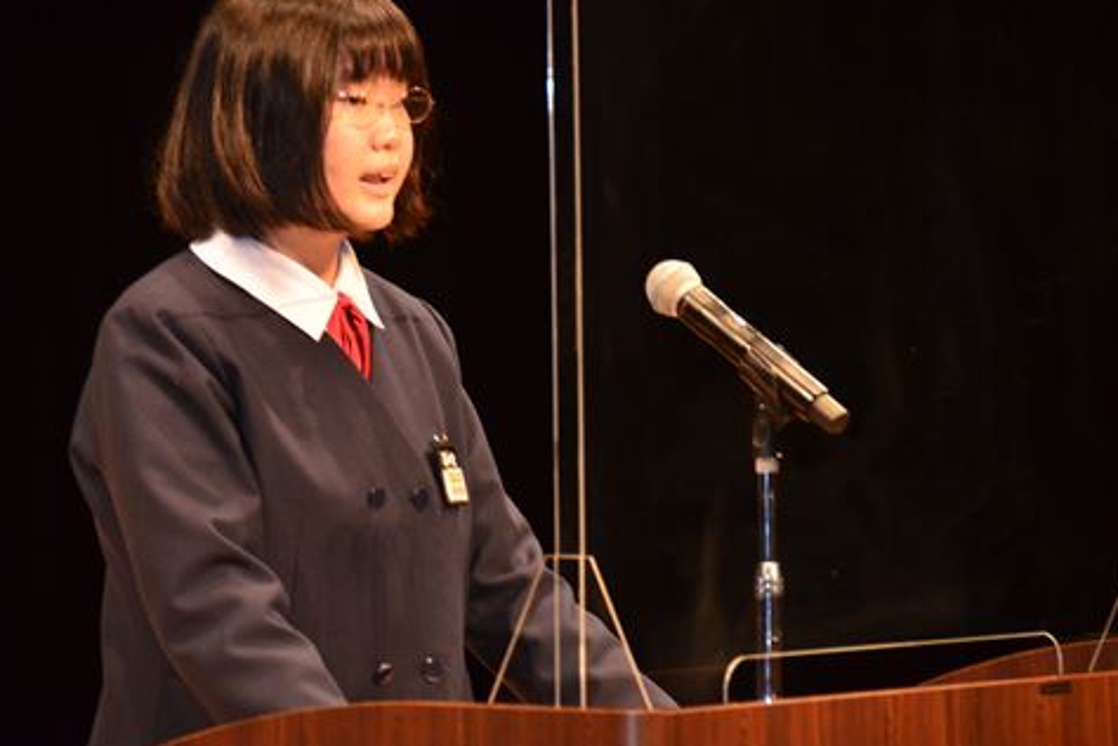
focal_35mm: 316
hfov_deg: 6.5
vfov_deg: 4.3
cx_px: 568
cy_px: 360
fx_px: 9813
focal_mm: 200
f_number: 5.6
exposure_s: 1/80
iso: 1600
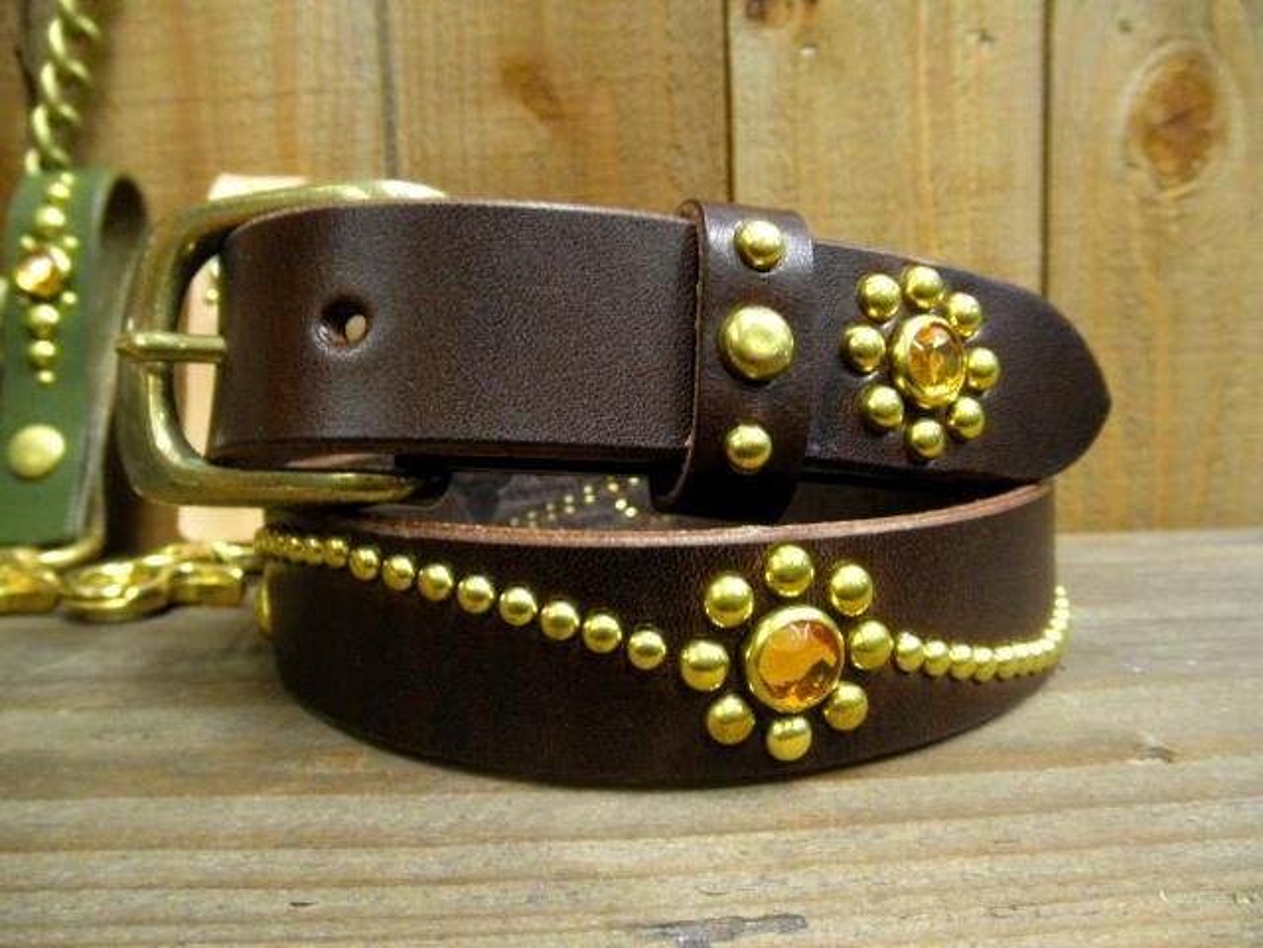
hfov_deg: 63.4
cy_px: 474
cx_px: 632
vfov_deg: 49.7
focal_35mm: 28
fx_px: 1022
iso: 200
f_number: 3
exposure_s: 1/10
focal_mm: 5
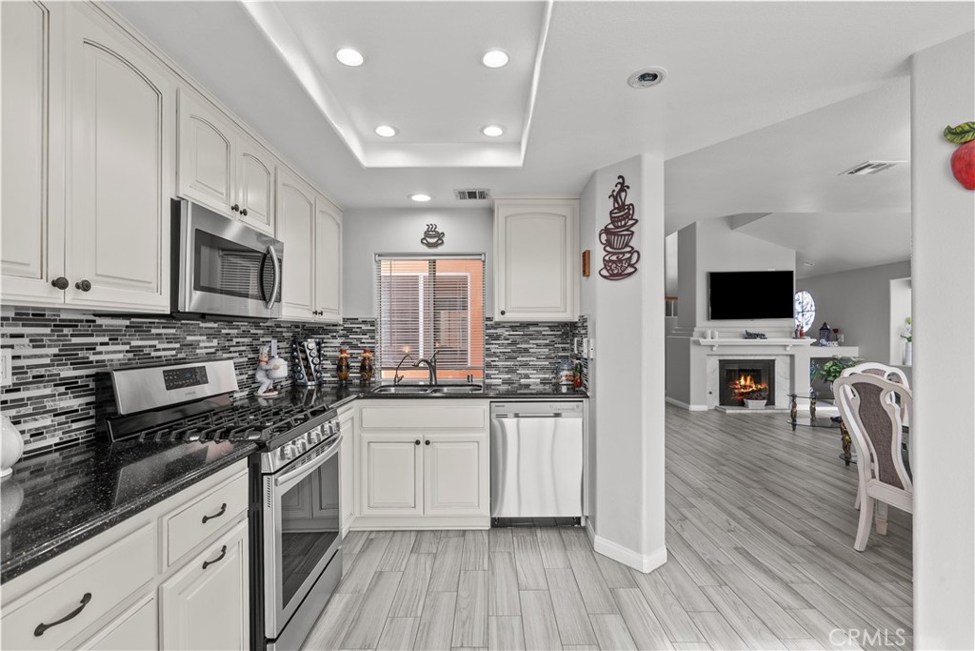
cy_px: 326
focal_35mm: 16
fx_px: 433
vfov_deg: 73.8
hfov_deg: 96.7
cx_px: 488
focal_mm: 16
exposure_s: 1/30
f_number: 8
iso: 2000
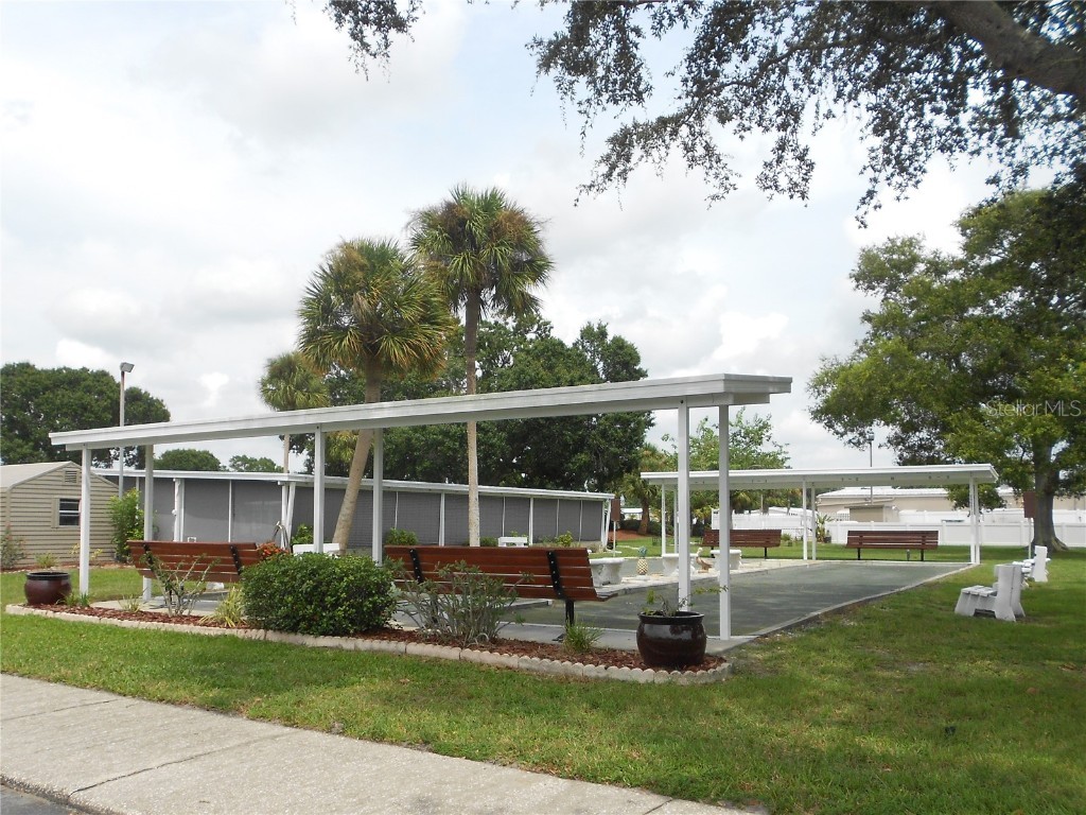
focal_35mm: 26
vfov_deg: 53.1
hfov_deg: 67.3
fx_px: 816
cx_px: 543
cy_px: 408
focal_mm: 4.6
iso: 80
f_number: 3.2
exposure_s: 1/800
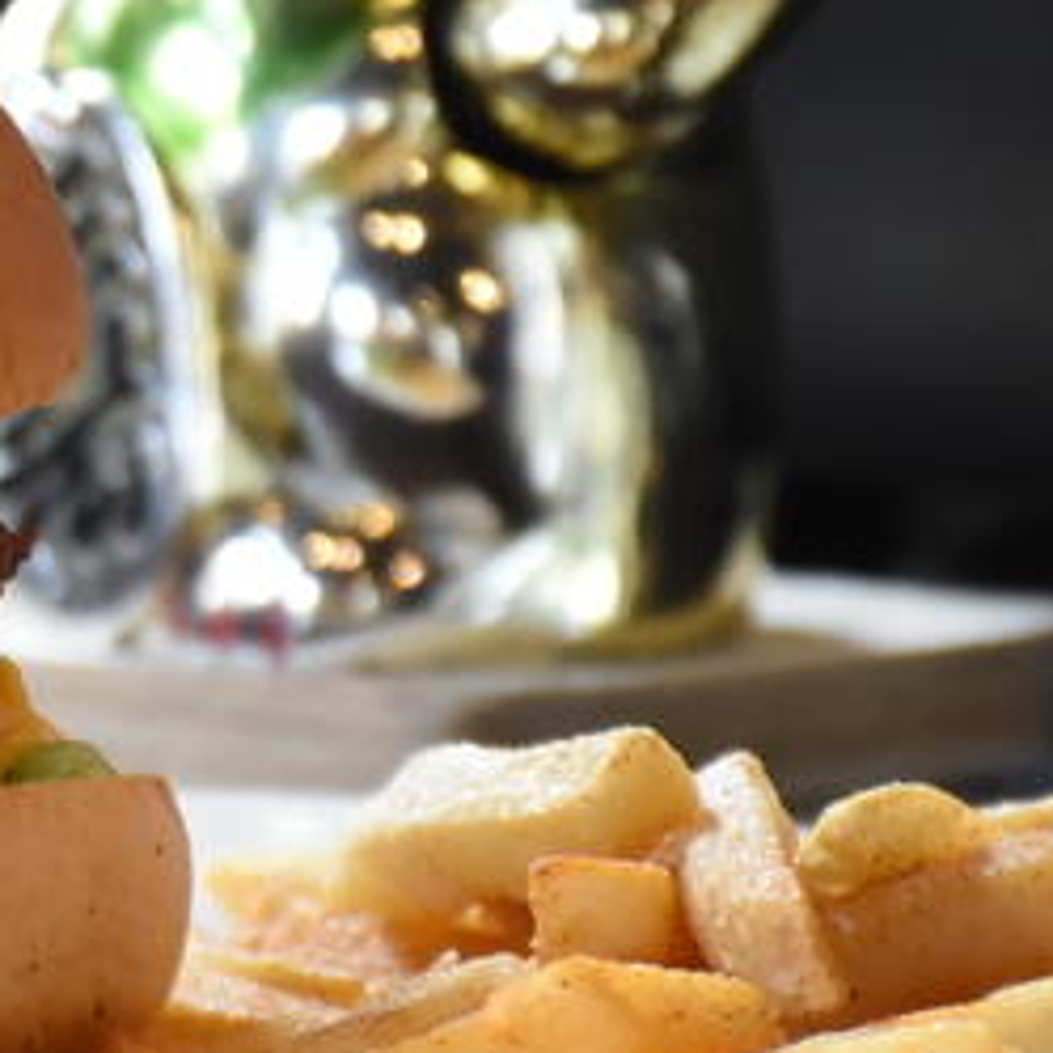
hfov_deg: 2.6
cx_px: -326
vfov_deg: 2.6
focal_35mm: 674
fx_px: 23196
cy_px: 476
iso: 2000
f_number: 5.6
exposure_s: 1/100
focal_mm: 140
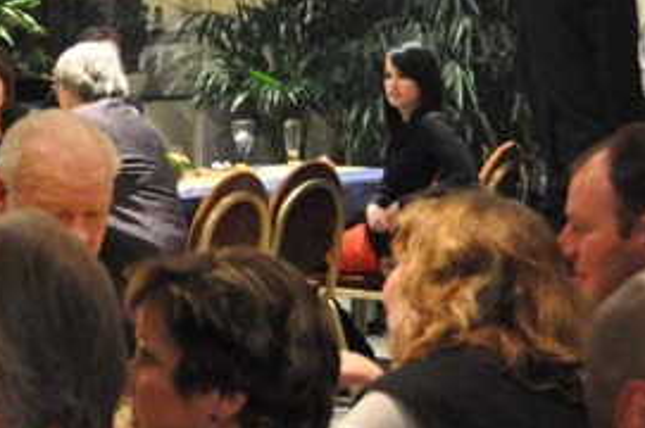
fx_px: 3006
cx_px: -93
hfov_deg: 12.0
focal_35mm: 168
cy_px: 170
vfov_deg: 8.1
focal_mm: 38
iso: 3200
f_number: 4.2
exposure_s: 1/13
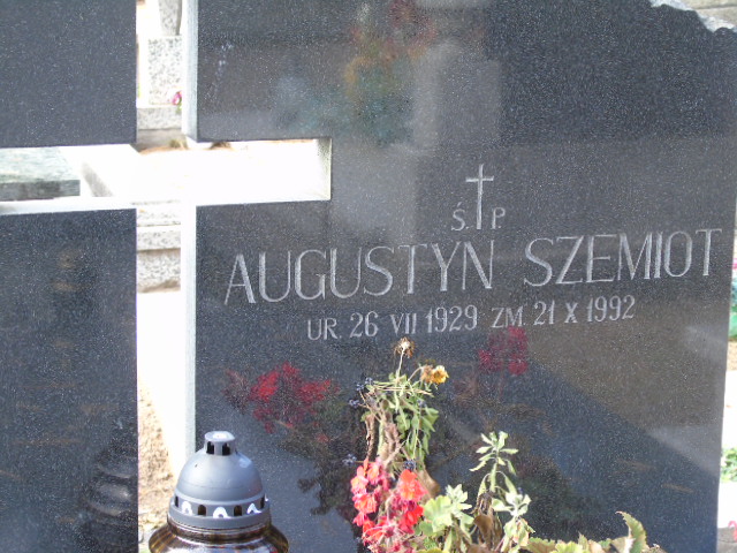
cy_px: 276
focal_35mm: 94
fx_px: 2001
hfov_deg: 20.9
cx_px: 368
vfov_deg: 15.7
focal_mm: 17
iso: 100
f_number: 4.3
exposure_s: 1/30
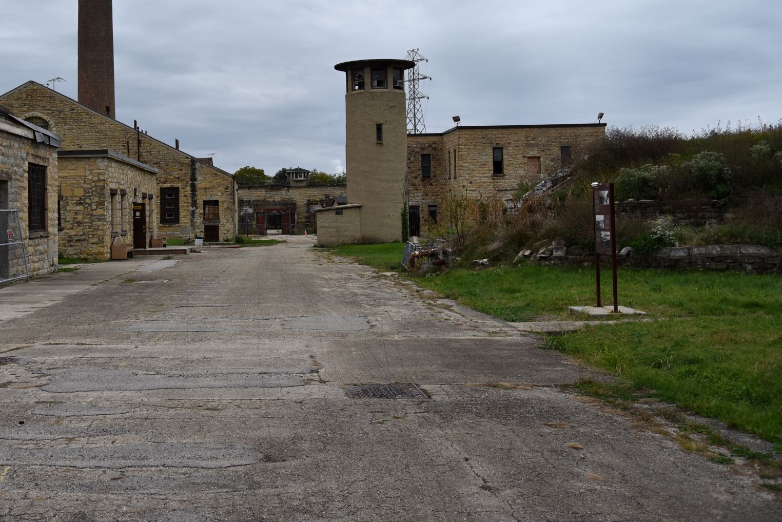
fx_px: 934
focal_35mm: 43
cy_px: 180
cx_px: 266
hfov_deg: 44.8
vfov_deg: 31.0
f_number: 4
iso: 450
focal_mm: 32
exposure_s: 1/4000
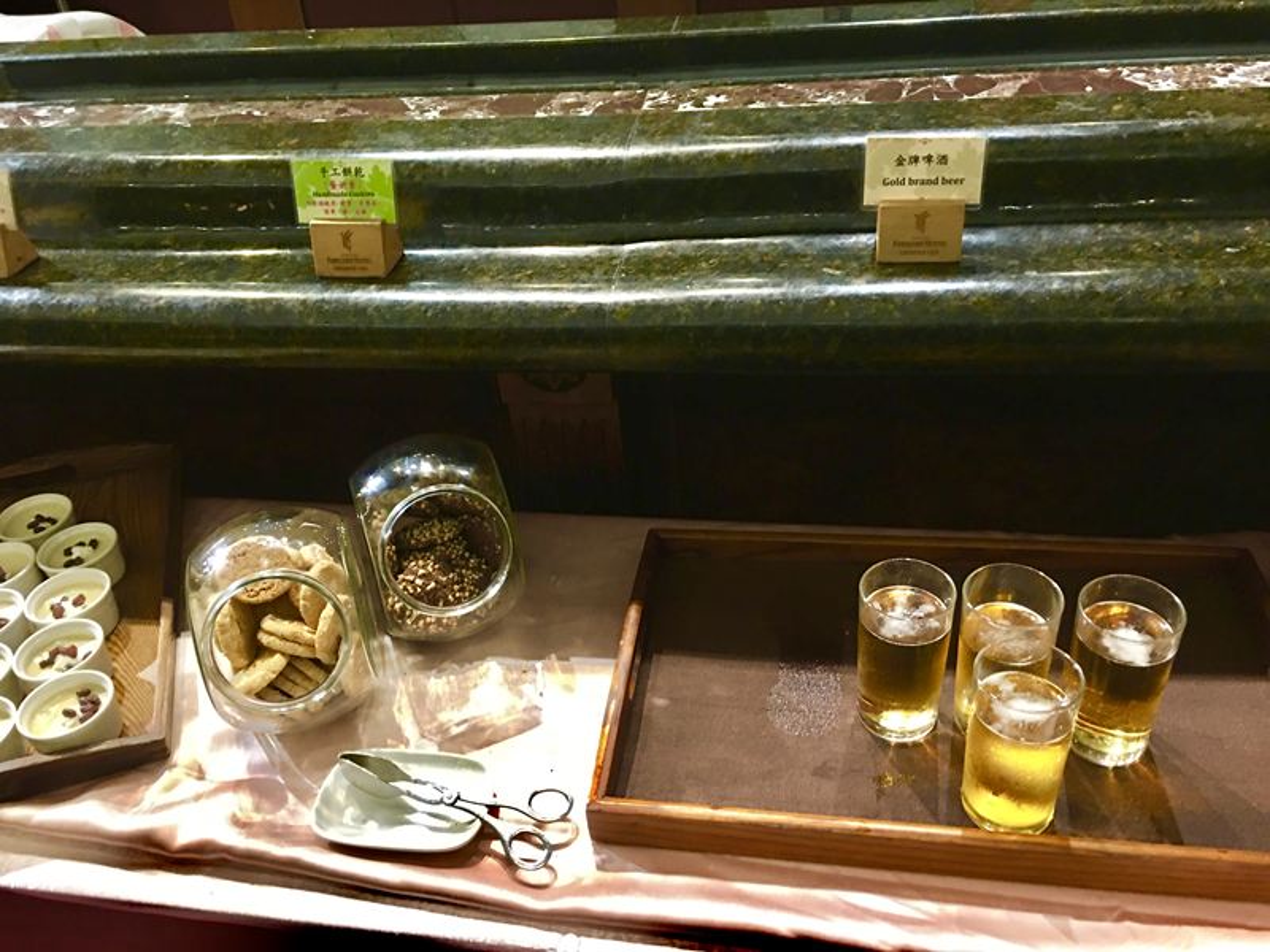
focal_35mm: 29
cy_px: 476
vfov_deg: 48.2
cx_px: 635
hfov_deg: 61.7
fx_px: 1064
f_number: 2.2
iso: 100
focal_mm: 4.15
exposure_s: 1/8
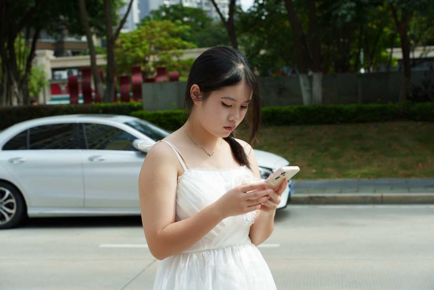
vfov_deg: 18.4
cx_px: 217
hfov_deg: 27.3
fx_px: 892
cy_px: 145
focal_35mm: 74
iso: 100
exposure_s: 1/200
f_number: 7.1
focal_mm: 74
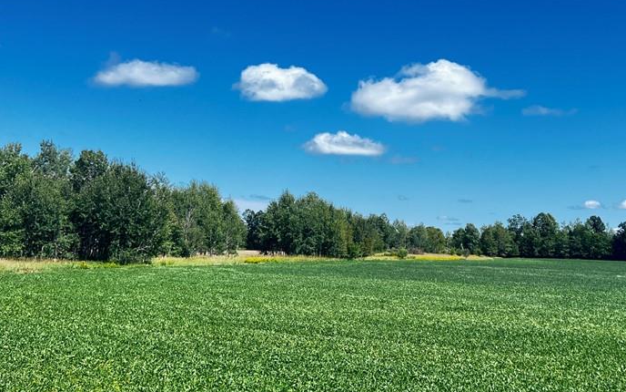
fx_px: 699
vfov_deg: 31.2
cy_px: 194
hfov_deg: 47.8
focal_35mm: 41
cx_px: 392
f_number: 1.5
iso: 50
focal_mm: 5.7
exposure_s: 1/1238
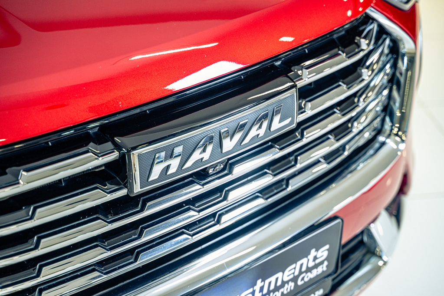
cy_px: 148
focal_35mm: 75
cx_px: 222
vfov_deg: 18.2
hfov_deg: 27.0
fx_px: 925
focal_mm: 75
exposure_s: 1/125
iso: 1600
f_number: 3.5
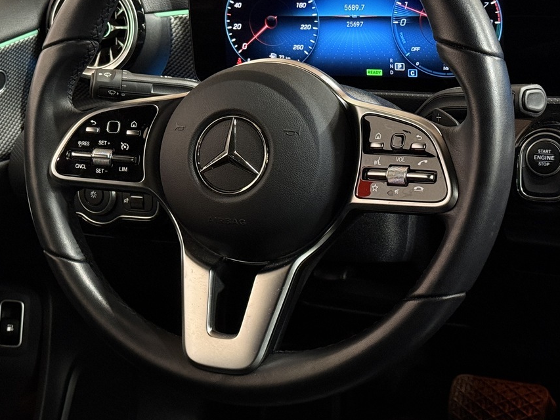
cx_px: 125
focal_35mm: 81
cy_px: 158
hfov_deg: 23.8
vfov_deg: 18.2
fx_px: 1311
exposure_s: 1/40
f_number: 1.78
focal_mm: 6.76
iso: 400
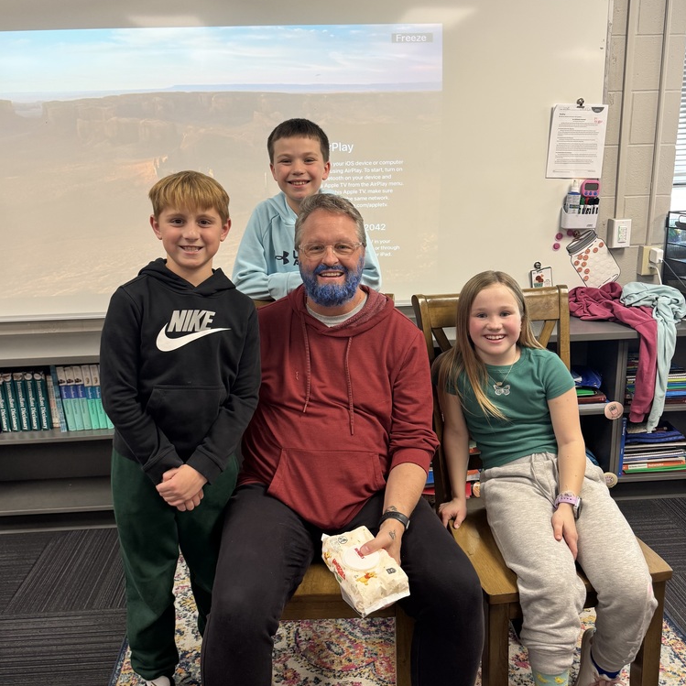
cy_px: 323
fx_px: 650
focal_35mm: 29
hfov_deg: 55.6
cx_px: 335
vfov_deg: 55.6
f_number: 1.78
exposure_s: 1/75
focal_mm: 6.76
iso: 160
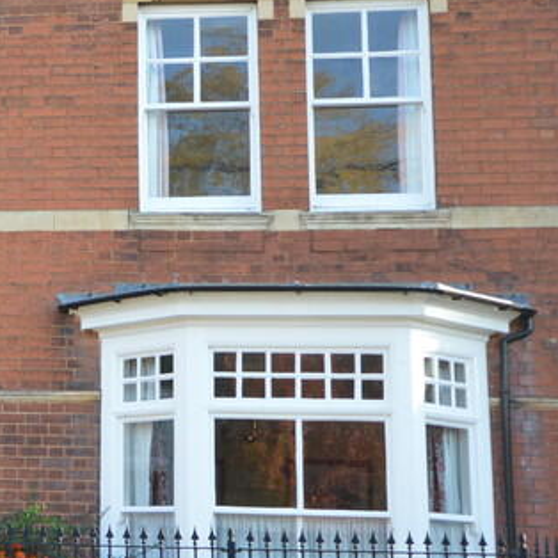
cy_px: 266
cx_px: -147
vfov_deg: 20.9
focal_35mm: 83
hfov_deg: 19.4
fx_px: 1514
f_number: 5.6
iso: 320
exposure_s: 1/125
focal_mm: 20
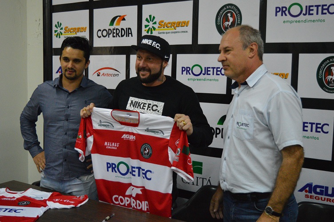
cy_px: 111
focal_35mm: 44
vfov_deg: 30.8
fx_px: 403
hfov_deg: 45.0
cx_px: 167
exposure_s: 1/250
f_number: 4.2
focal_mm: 29
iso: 3200
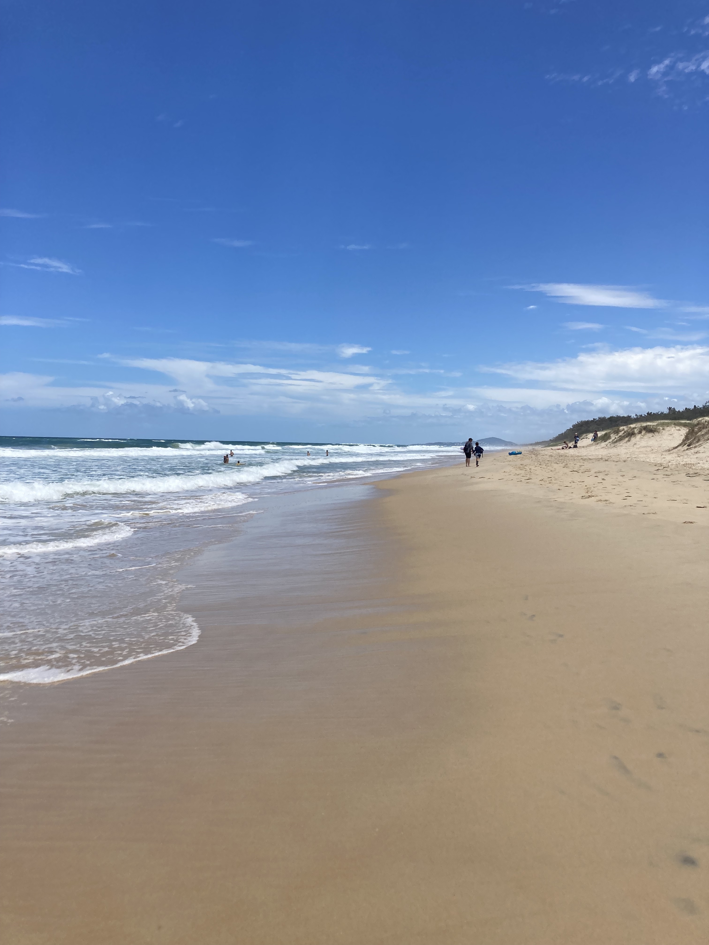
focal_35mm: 28
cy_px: 472
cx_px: 354
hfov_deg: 49.7
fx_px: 765
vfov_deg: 63.4
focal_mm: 3.99
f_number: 1.8
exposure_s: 1/4000
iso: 20
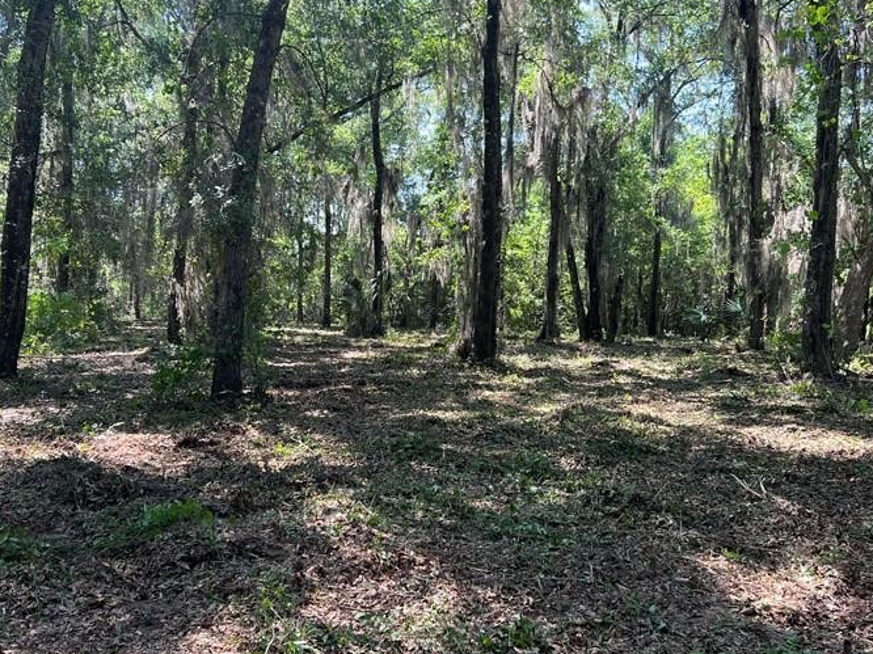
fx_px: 1008
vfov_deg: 35.9
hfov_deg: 46.8
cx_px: 410
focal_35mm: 40
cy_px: 316
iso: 50
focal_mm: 5.7
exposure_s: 1/367
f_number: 1.5
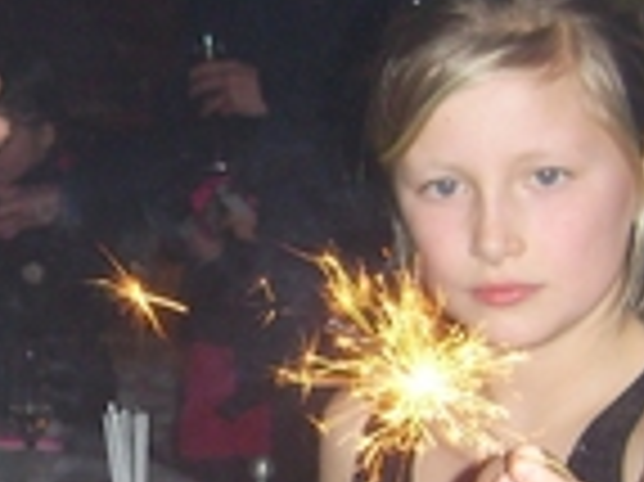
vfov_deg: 9.2
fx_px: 2974
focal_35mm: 160
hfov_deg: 12.3
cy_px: 360
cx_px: 41
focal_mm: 7.8
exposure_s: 1/30
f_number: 2.8
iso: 100
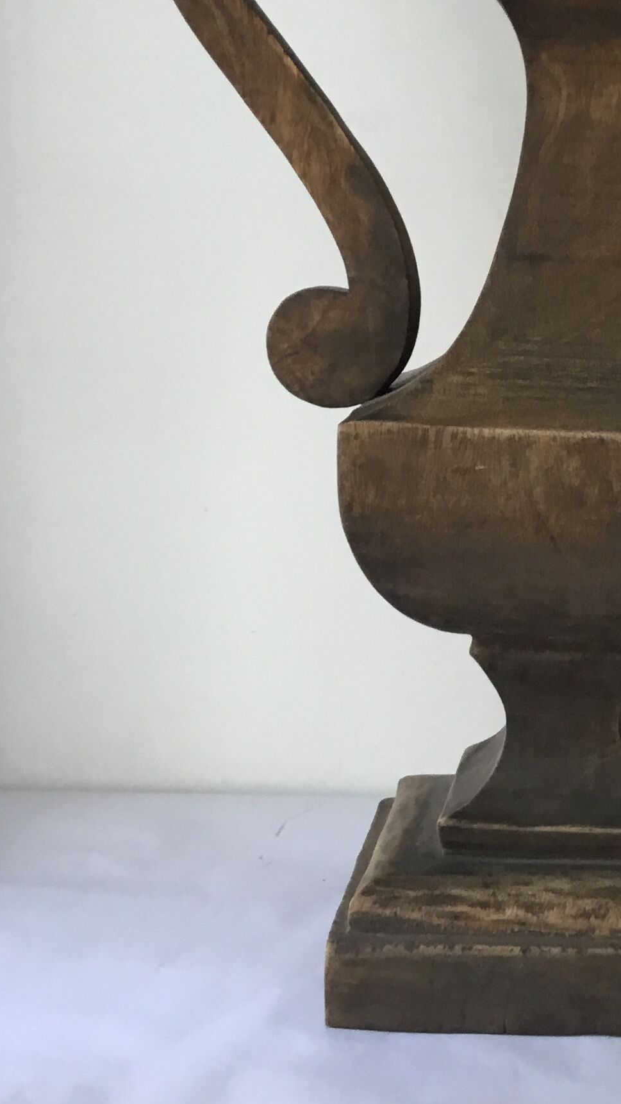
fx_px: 1873
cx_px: 616
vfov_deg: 32.7
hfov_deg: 18.4
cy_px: 409
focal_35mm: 64
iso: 80
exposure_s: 1/33
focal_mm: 3.3
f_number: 2.4
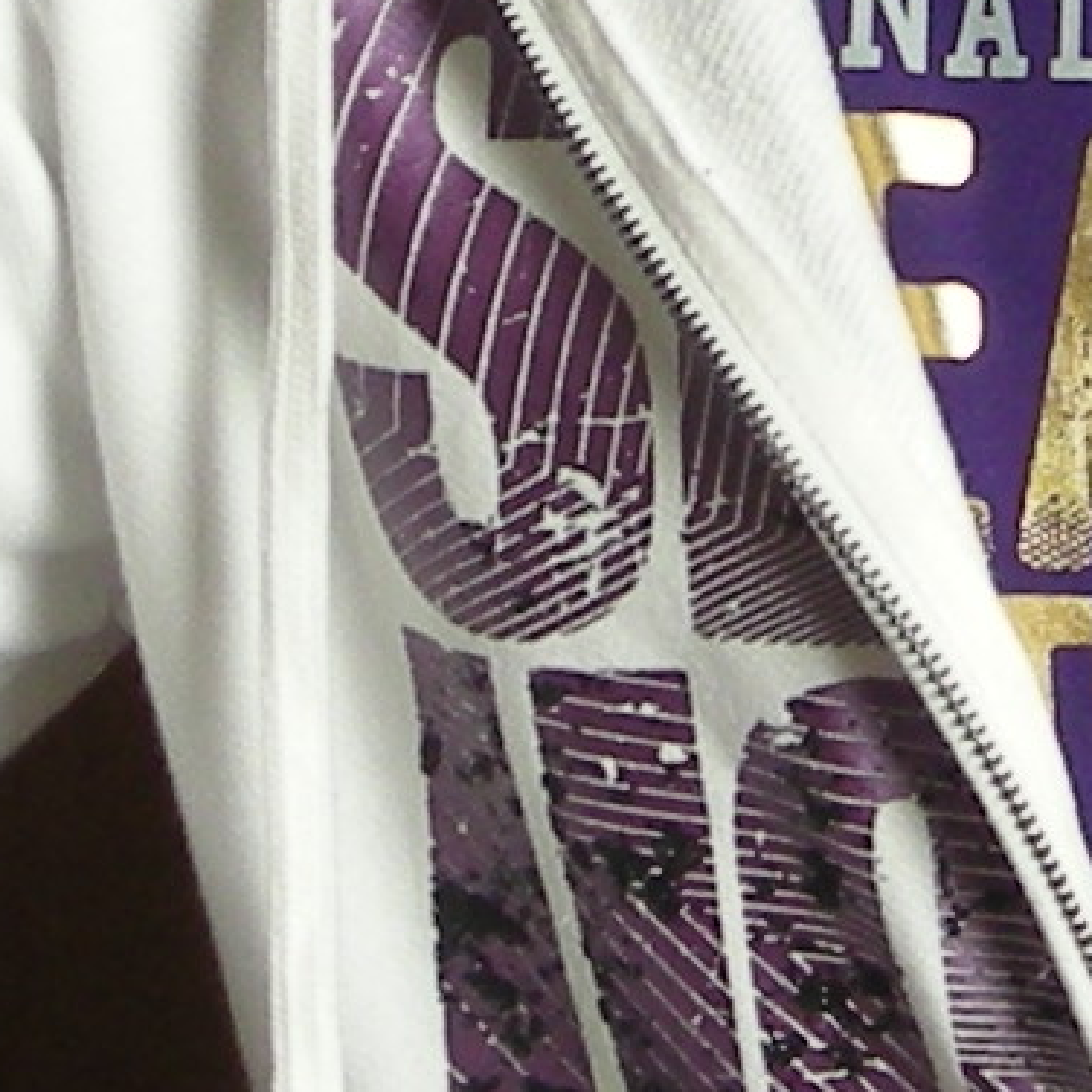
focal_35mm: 253
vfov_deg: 6.7
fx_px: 9030
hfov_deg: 6.9
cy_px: -1205
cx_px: 1194
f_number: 2.8
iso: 89
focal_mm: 5.7
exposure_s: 1/53.4
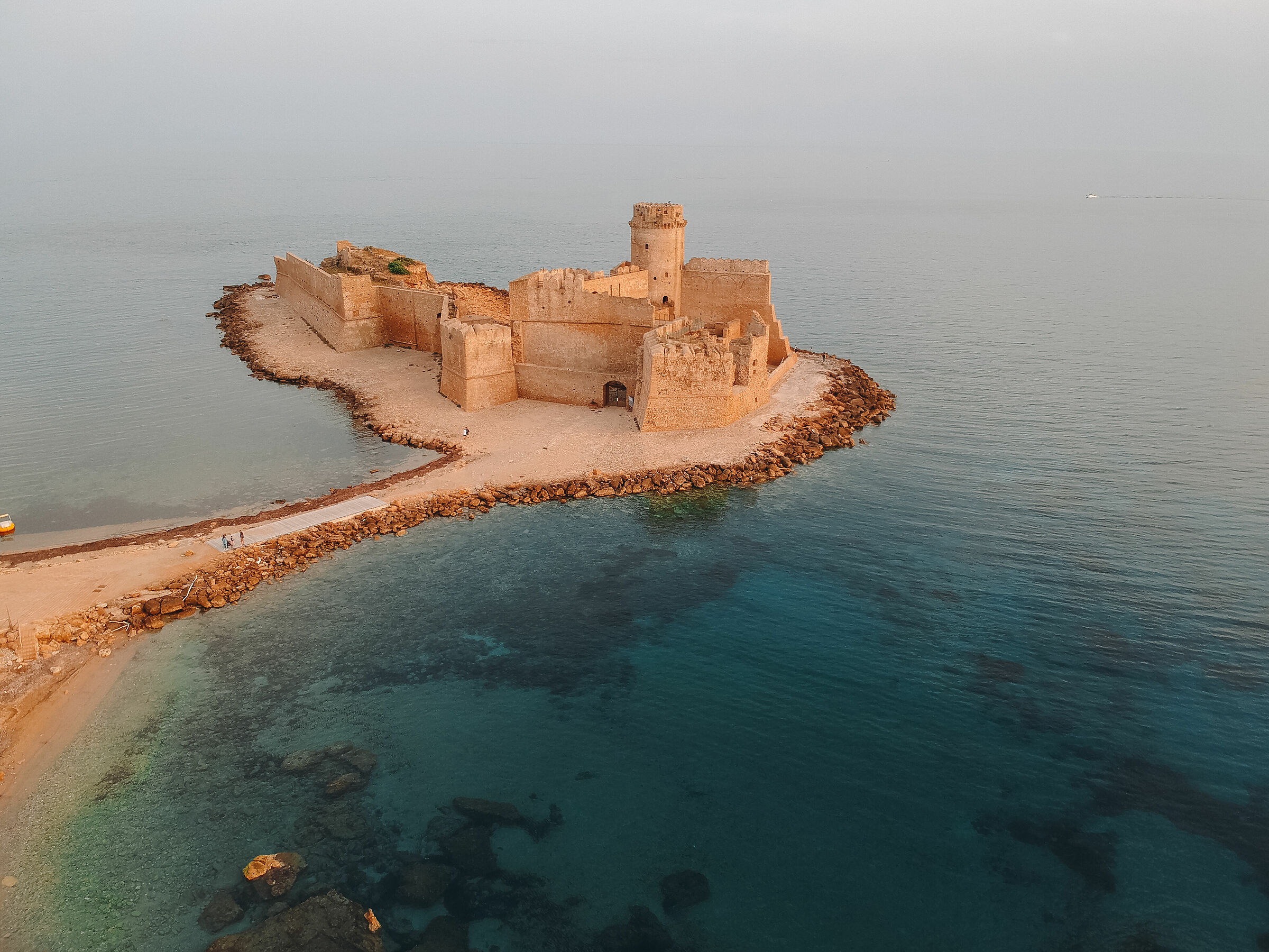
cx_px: 634
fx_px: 916
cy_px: 476
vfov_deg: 54.9
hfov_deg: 69.4
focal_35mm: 25
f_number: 2.6
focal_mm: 4.49
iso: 100
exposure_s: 1/80
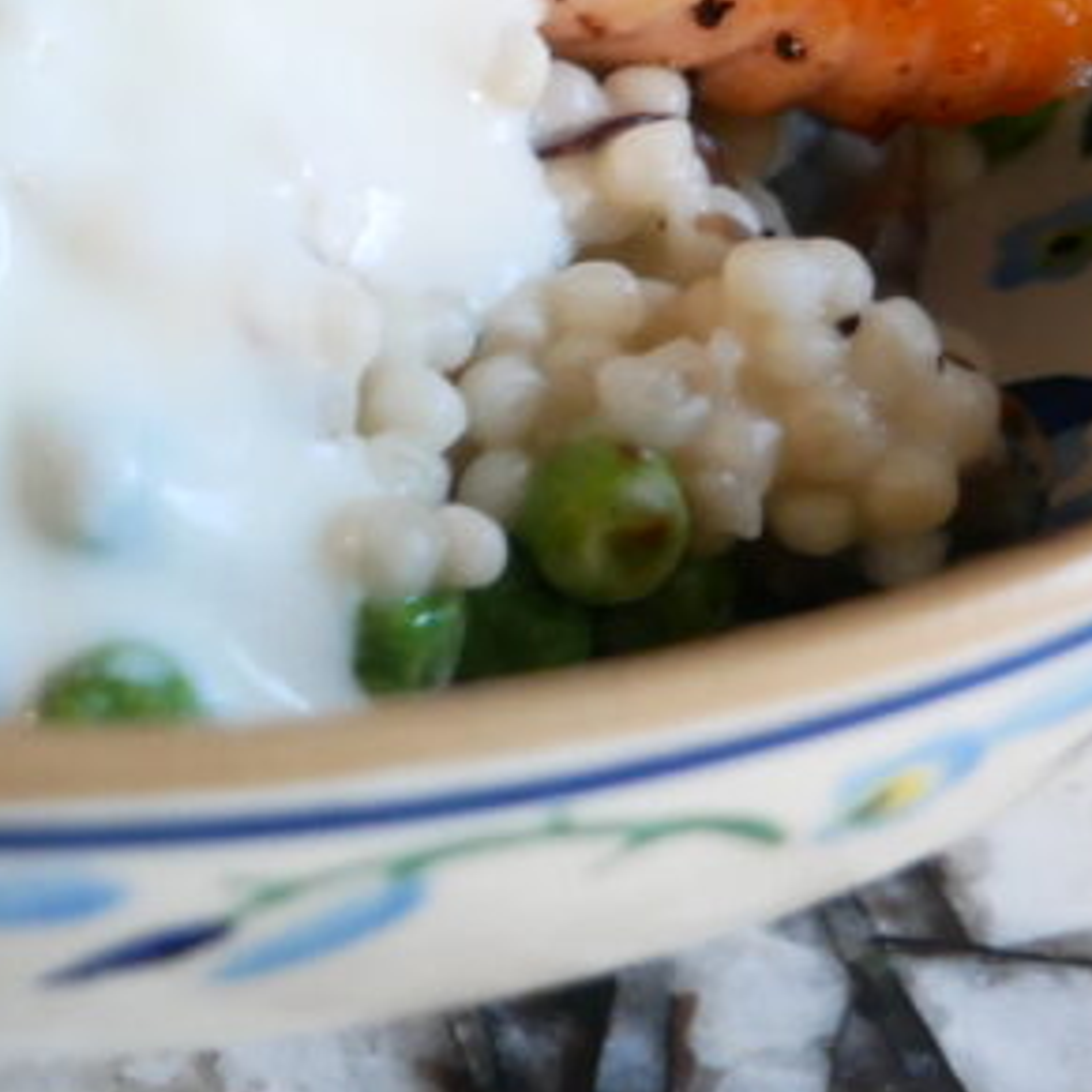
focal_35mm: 112
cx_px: -315
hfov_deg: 14.9
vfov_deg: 15.2
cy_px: -32
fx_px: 3997
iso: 1000
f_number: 3.9
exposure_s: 1/60
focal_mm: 18
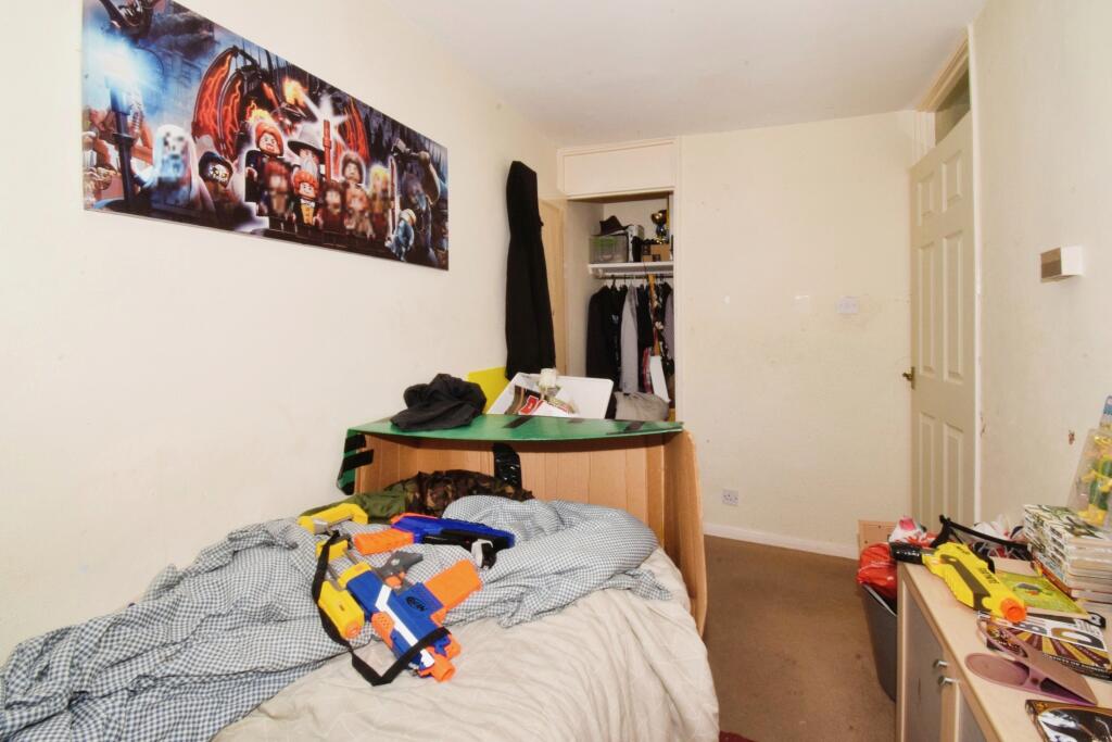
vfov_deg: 77.3
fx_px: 463
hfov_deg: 100.4
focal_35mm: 15
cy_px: 371
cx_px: 556
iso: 1000
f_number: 22
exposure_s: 1/60
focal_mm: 10
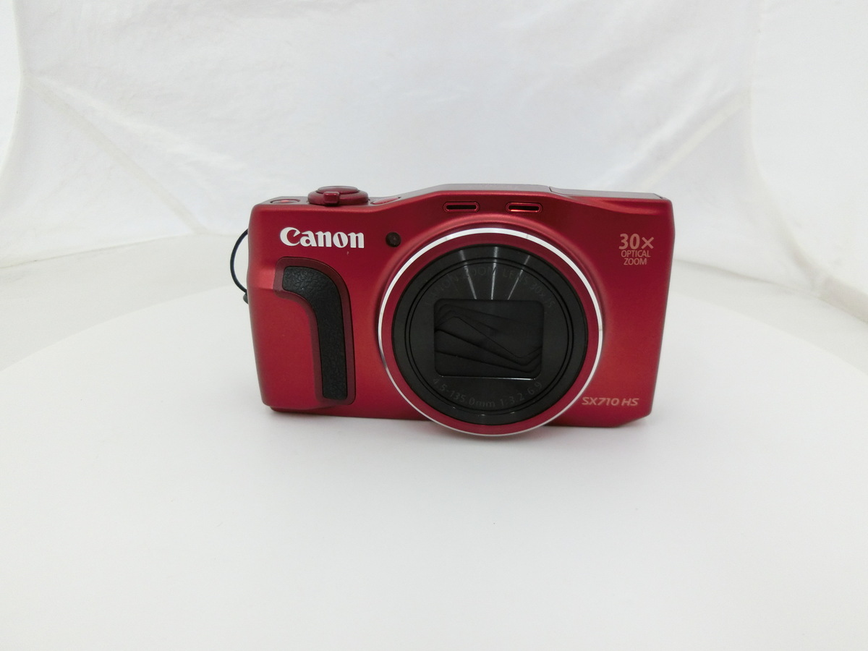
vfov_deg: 54.9
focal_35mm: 25
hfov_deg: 69.4
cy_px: 326
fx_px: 627
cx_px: 434
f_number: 3.5
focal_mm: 4.5
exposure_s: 1/125
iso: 250
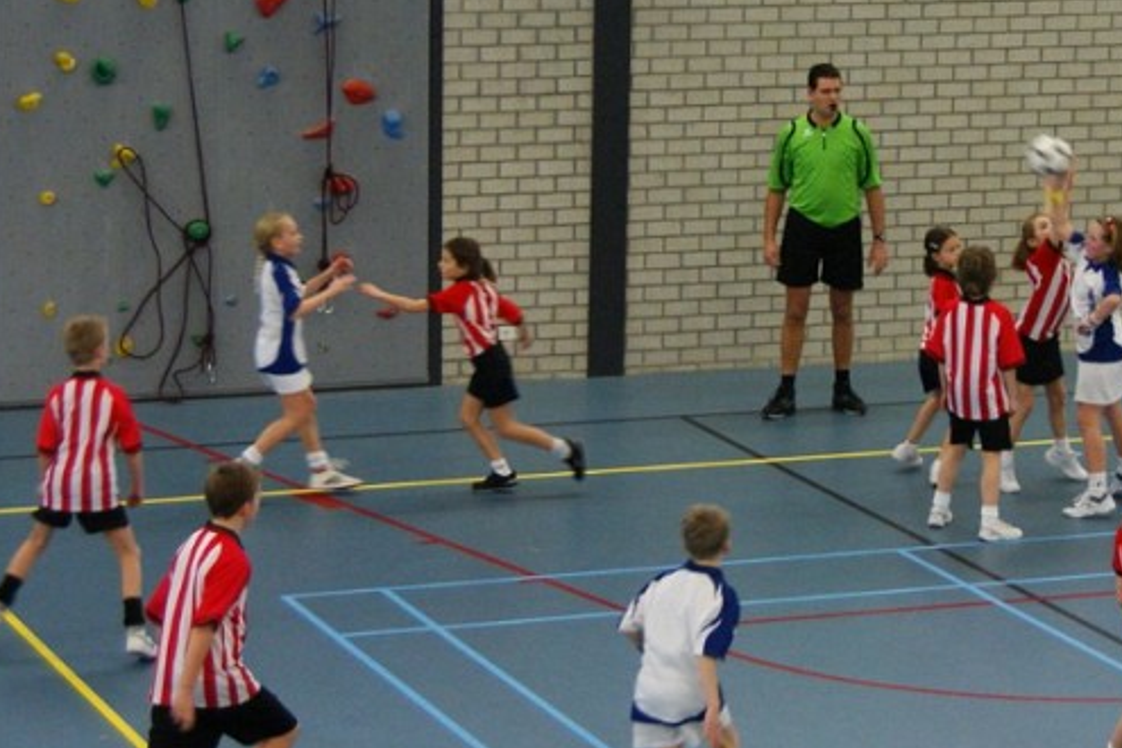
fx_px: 2612
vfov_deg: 16.3
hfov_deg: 24.0
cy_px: 510
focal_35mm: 84
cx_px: 814
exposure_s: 1/100
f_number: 5
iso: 800
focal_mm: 35
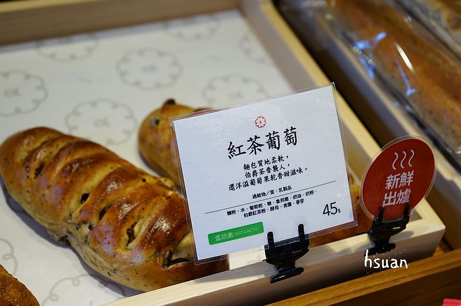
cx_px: 230
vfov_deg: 25.5
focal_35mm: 53
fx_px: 678
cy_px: 153
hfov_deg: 37.5
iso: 500
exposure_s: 1/60
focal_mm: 53
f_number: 5
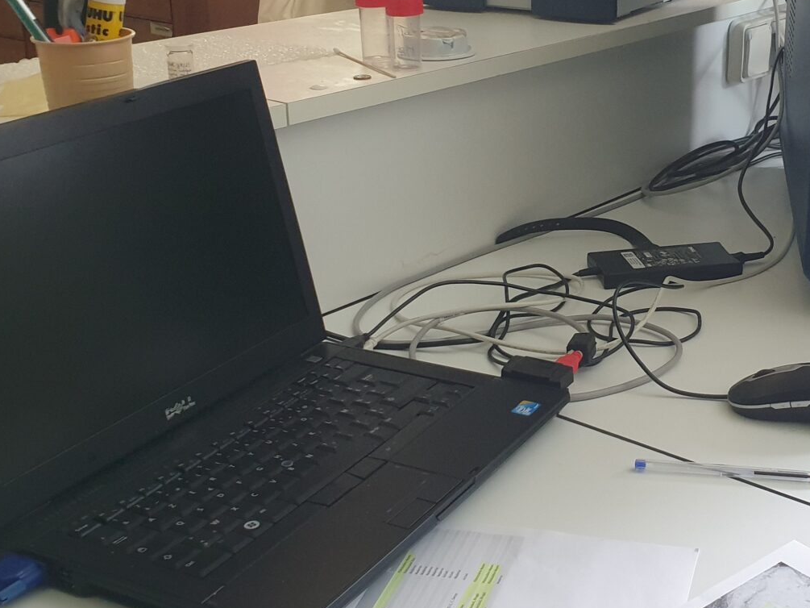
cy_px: 219
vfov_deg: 27.4
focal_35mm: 53
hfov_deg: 35.3
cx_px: 610
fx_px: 1240
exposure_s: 1/26
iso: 250
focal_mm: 4.3
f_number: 2.4
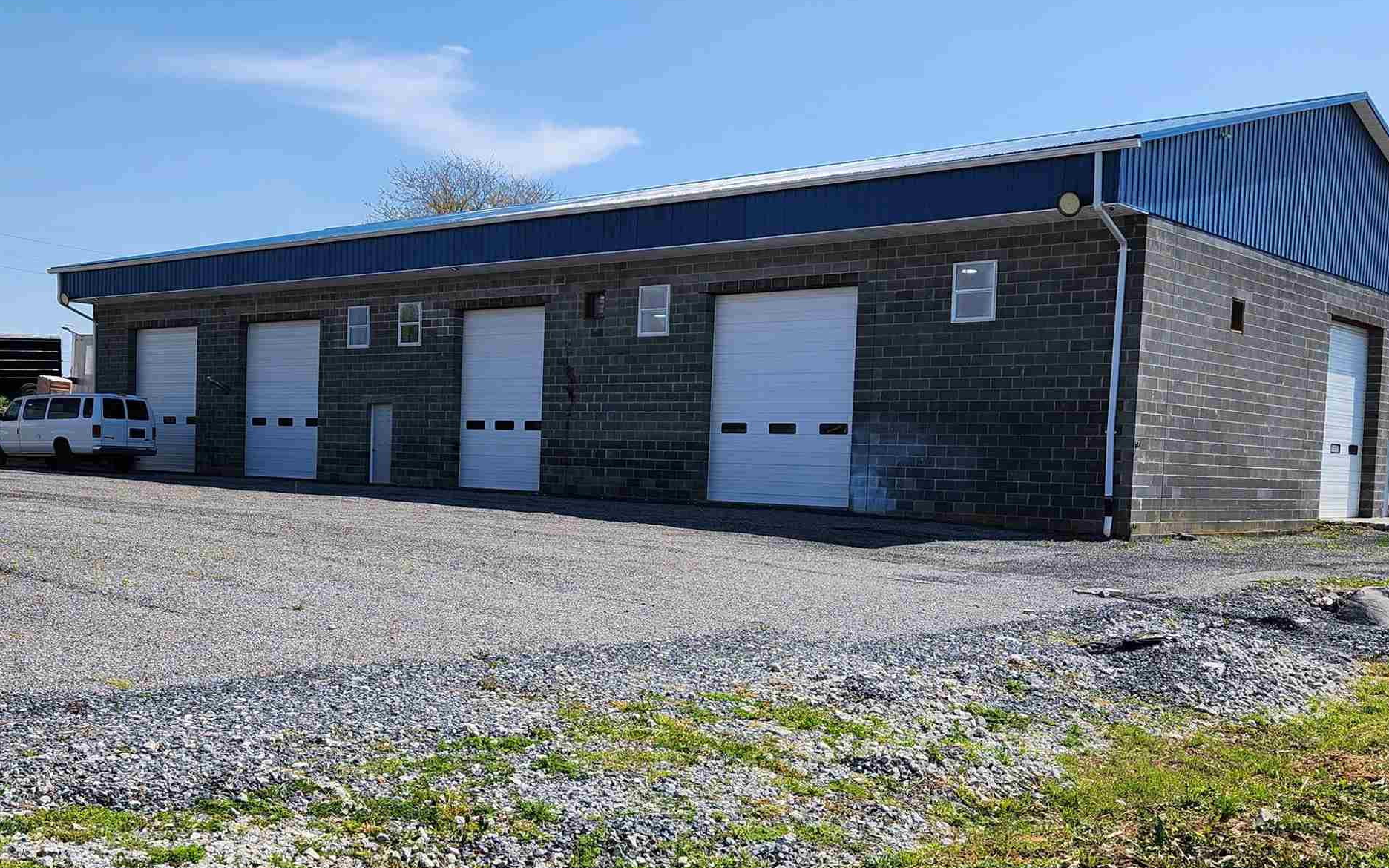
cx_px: 591
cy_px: 523
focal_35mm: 40
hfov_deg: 49.1
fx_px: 1514
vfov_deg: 31.9
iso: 20
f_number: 1.8
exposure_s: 1/1884
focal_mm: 5.4
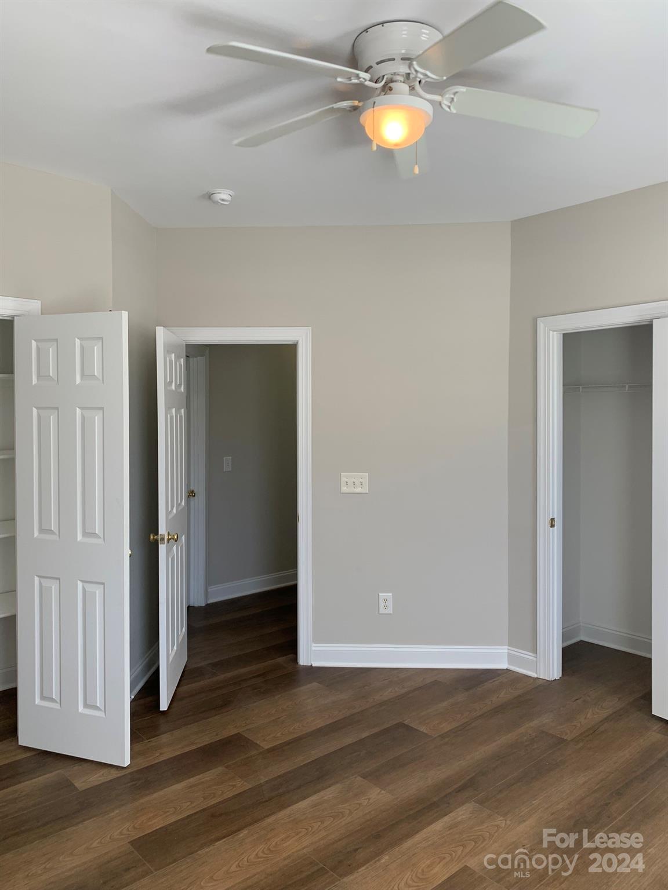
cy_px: 445
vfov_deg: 67.3
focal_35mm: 26
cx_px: 334
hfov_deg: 53.1
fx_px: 669
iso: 40
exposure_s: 1/121
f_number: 1.8
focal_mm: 4.25
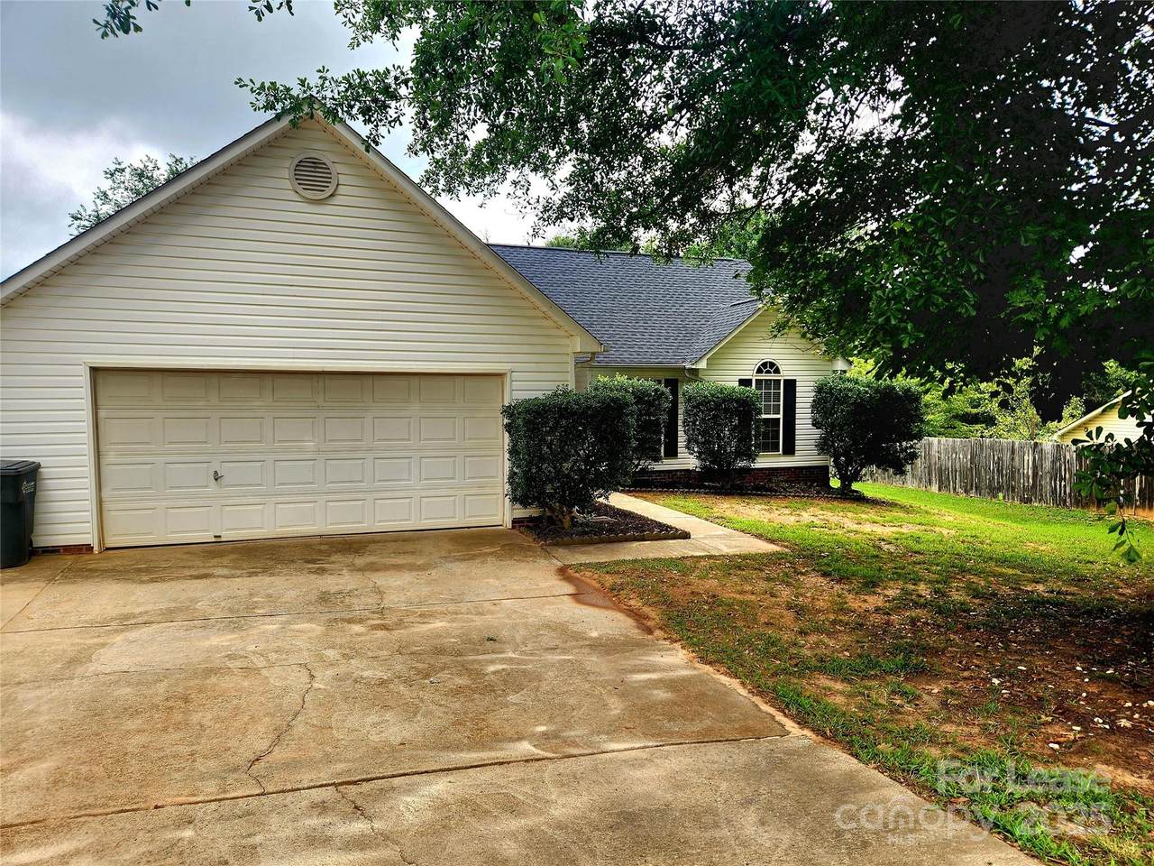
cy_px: 433
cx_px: 577
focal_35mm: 23
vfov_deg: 58.9
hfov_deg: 73.9
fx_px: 767
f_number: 1.8
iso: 20
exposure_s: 1/435
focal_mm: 5.4
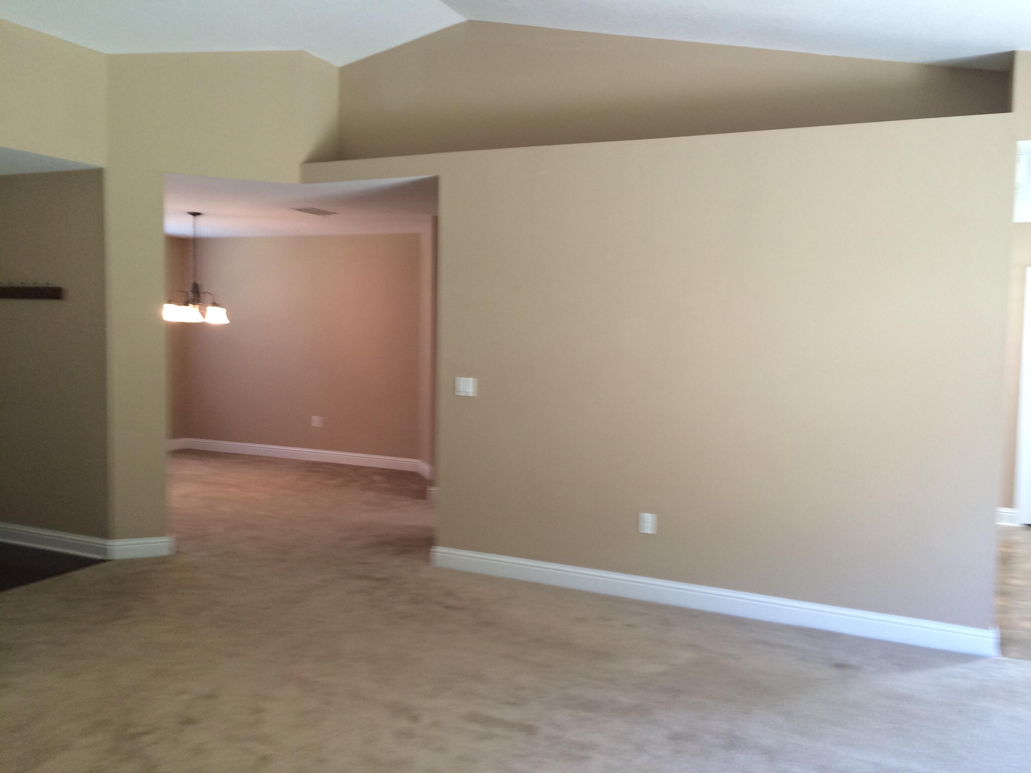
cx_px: 516
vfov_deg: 48.2
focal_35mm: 29
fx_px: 864
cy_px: 386
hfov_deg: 61.7
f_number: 2.2
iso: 64
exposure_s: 1/30
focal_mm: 4.15
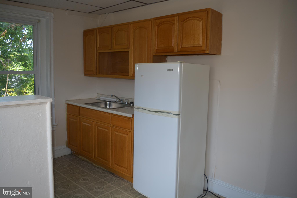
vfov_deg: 47.9
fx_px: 223
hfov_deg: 67.4
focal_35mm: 27
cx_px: 148
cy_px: 99
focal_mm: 18
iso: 200
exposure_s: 1/125
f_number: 3.5
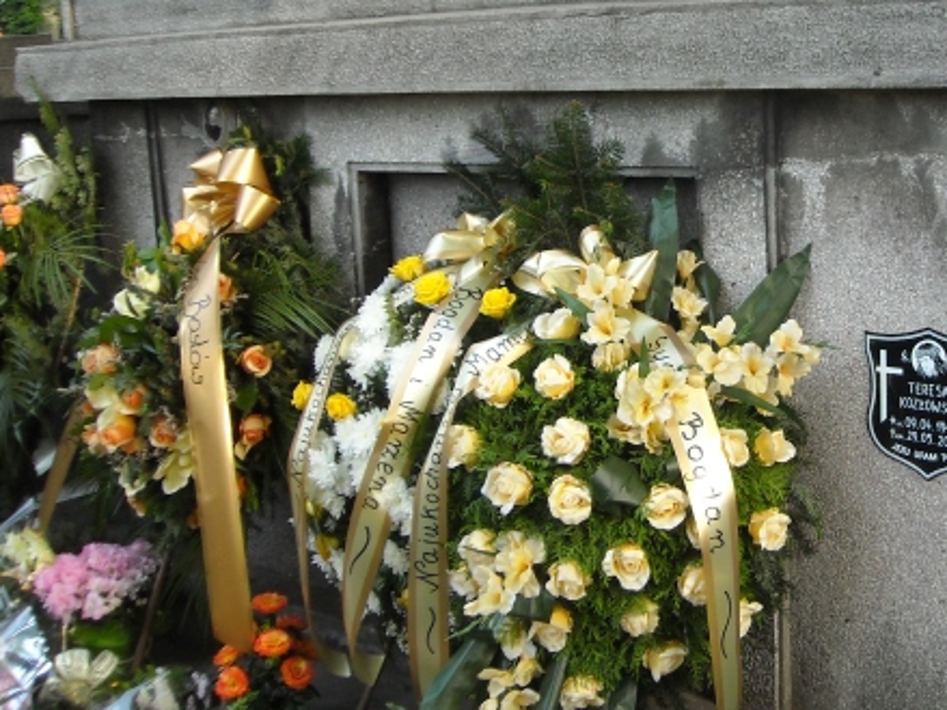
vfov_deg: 28.4
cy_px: 252
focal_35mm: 51
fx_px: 1395
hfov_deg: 36.9
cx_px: 664
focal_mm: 5.7
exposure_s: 1/161
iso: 161
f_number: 2.8
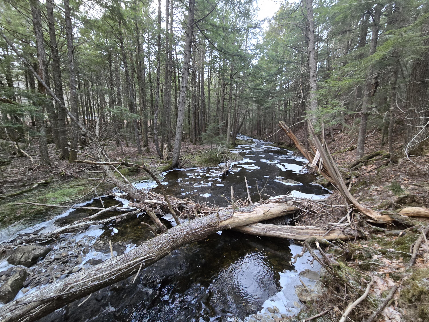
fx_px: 161
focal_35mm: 13
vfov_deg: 89.9
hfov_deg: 106.2
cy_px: 161
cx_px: 214
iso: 800
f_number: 2.2
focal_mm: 2.2
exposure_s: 1/60
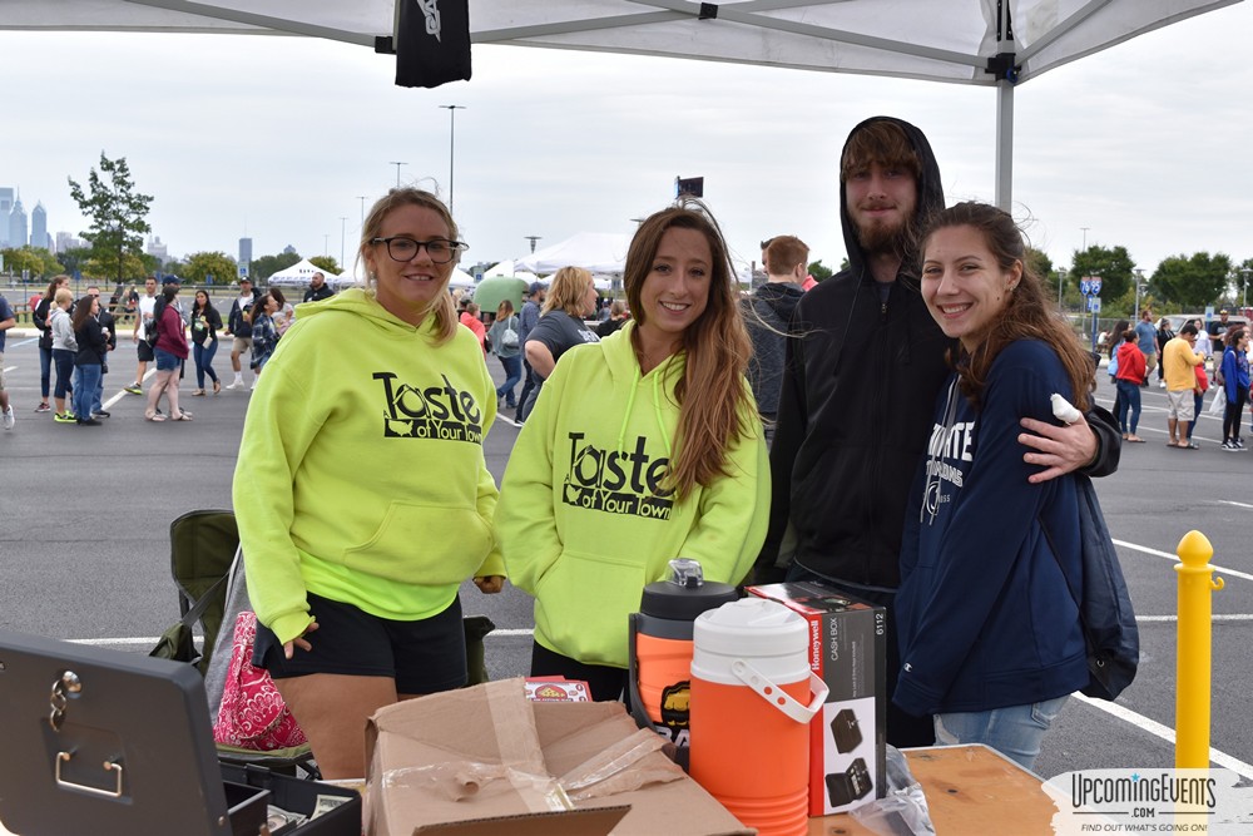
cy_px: 418
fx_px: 1566
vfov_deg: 29.9
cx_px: 626
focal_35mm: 45
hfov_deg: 43.6
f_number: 8
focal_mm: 30
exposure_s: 1/250
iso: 220
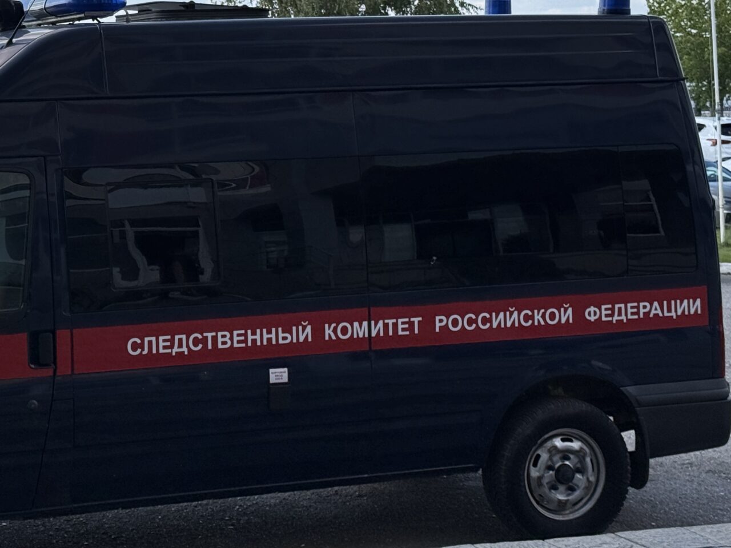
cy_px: 274
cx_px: 366
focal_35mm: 48
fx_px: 1014
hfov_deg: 39.7
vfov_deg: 30.3
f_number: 1.78
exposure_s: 1/4329
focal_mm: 6.76
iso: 100
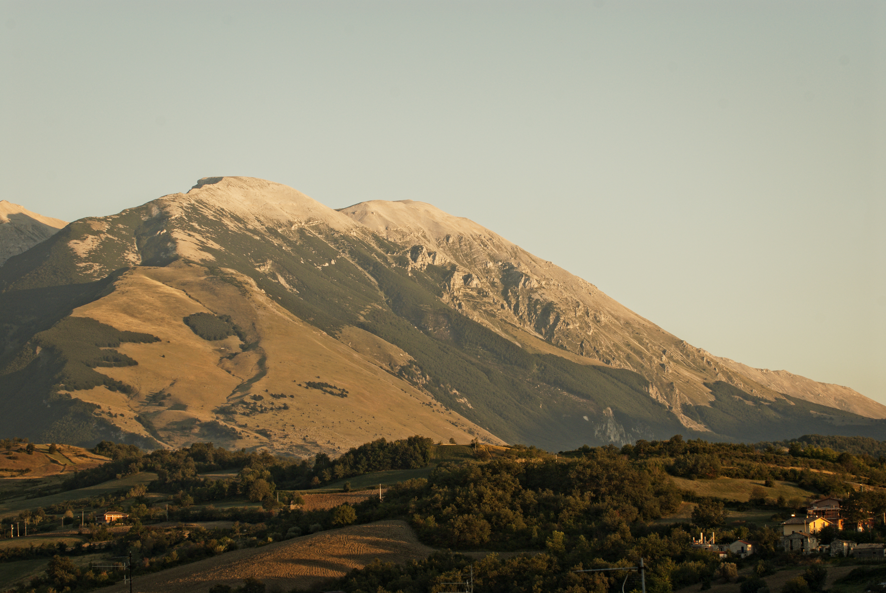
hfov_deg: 13.9
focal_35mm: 147
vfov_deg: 9.4
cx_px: 443
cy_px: 296
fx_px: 3622
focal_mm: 98
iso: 200
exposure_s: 1/50
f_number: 11
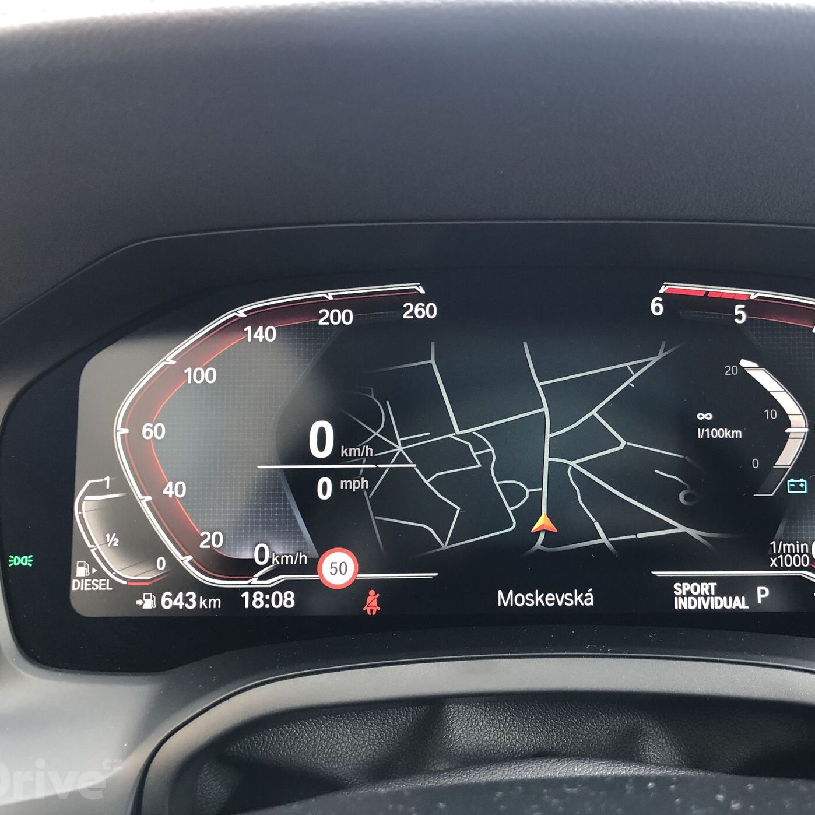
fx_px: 906
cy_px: 397
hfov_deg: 48.0
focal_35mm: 34
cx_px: 513
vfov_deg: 48.4
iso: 50
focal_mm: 4
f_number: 1.8
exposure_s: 1/16
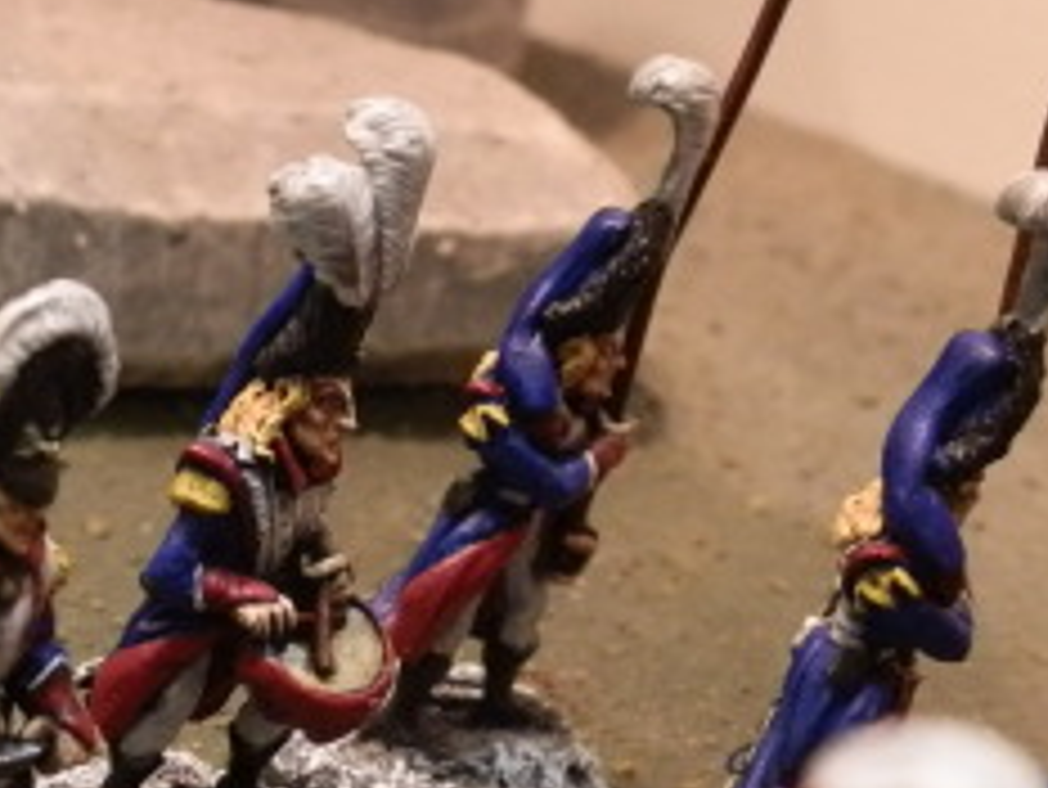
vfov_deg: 19.3
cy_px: 545
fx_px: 2302
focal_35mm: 76
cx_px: 139
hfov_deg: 25.0
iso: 400
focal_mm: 5.96
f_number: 3.2
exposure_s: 1/40
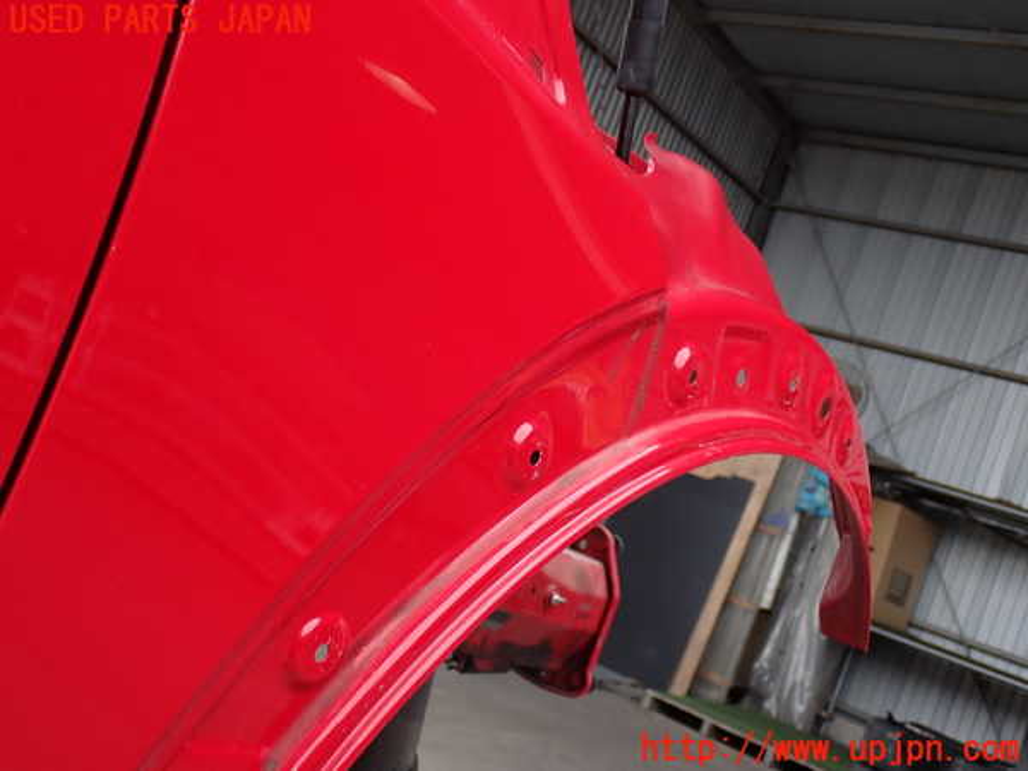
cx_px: 514
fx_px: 1307
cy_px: 386
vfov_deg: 32.9
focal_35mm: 44
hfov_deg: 42.9
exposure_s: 1/125
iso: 100
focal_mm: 7.84
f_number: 2.9
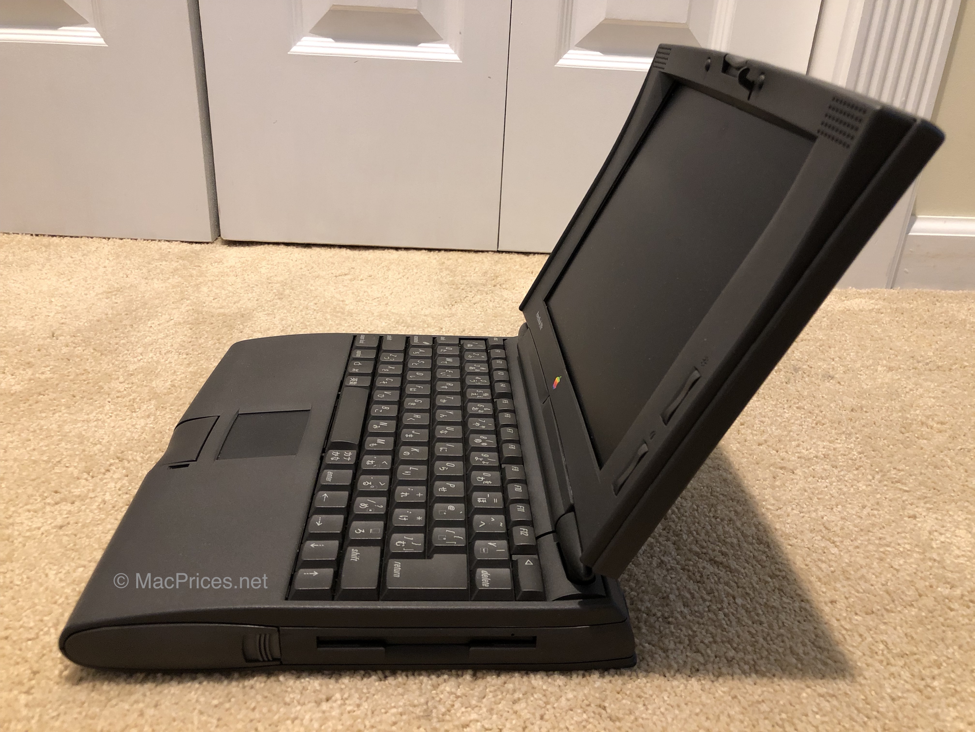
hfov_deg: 63.4
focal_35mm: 28
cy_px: 366
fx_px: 789
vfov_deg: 49.7
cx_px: 488
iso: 100
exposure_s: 1/13
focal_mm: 3.99
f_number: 1.8
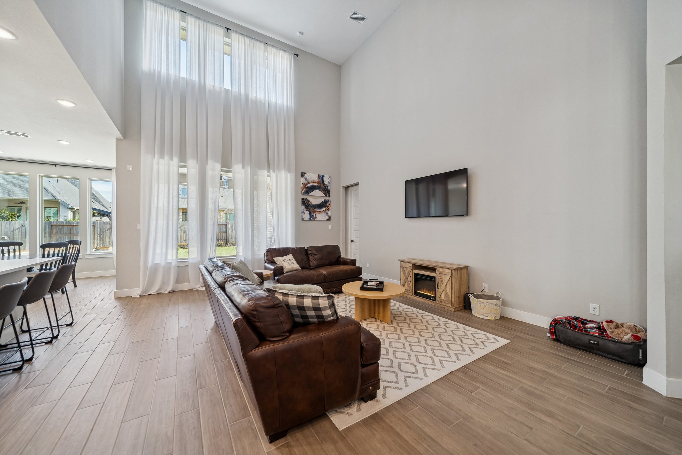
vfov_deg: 85.4
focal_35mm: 13
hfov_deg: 108.3
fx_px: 246
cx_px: 341
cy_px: 228
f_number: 8
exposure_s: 1/40
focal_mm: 13
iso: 640
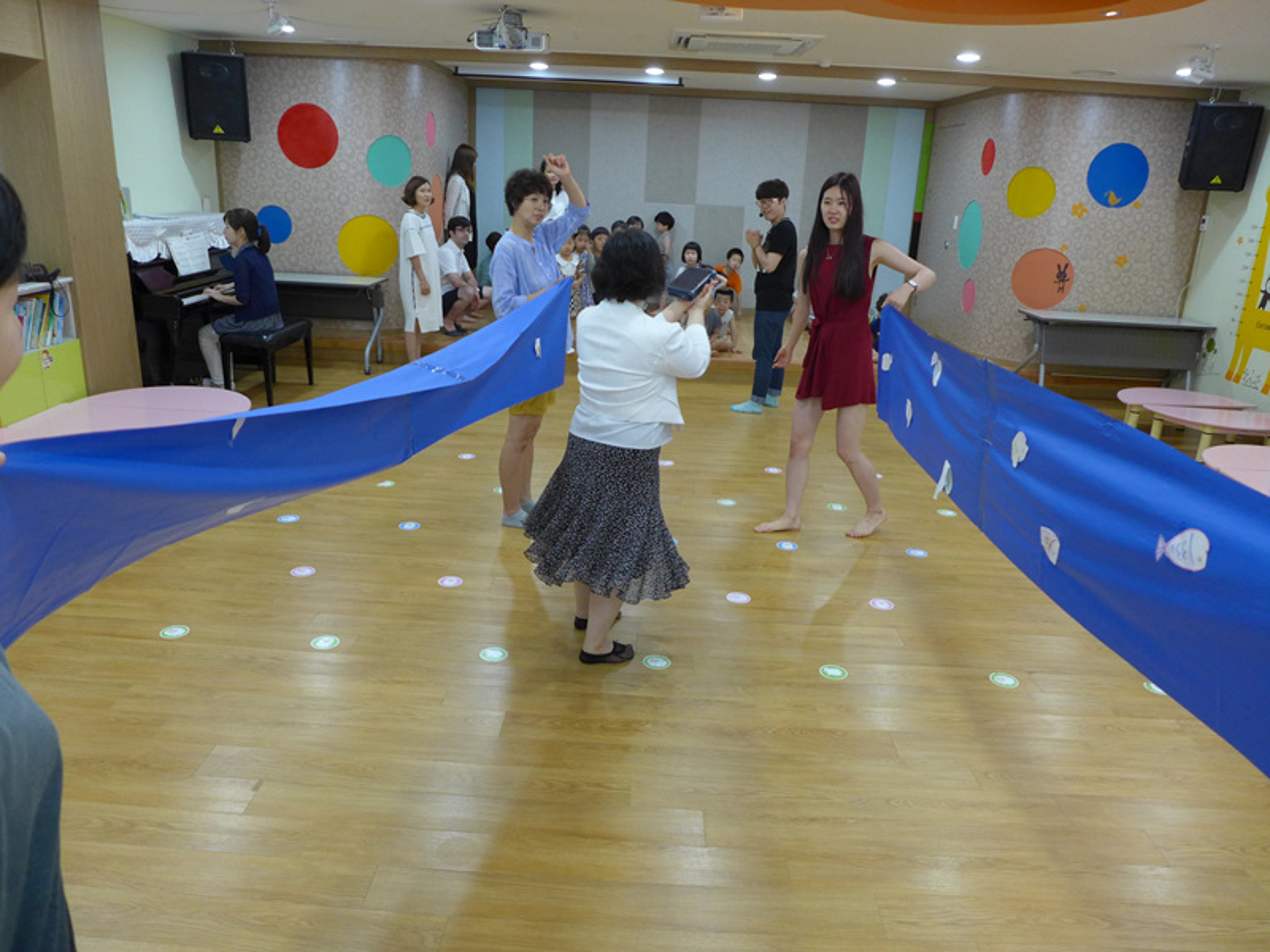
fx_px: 881
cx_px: 635
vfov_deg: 56.8
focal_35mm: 24
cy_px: 476
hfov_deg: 71.6
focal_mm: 4.7
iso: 320
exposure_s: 1/250
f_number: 1.4
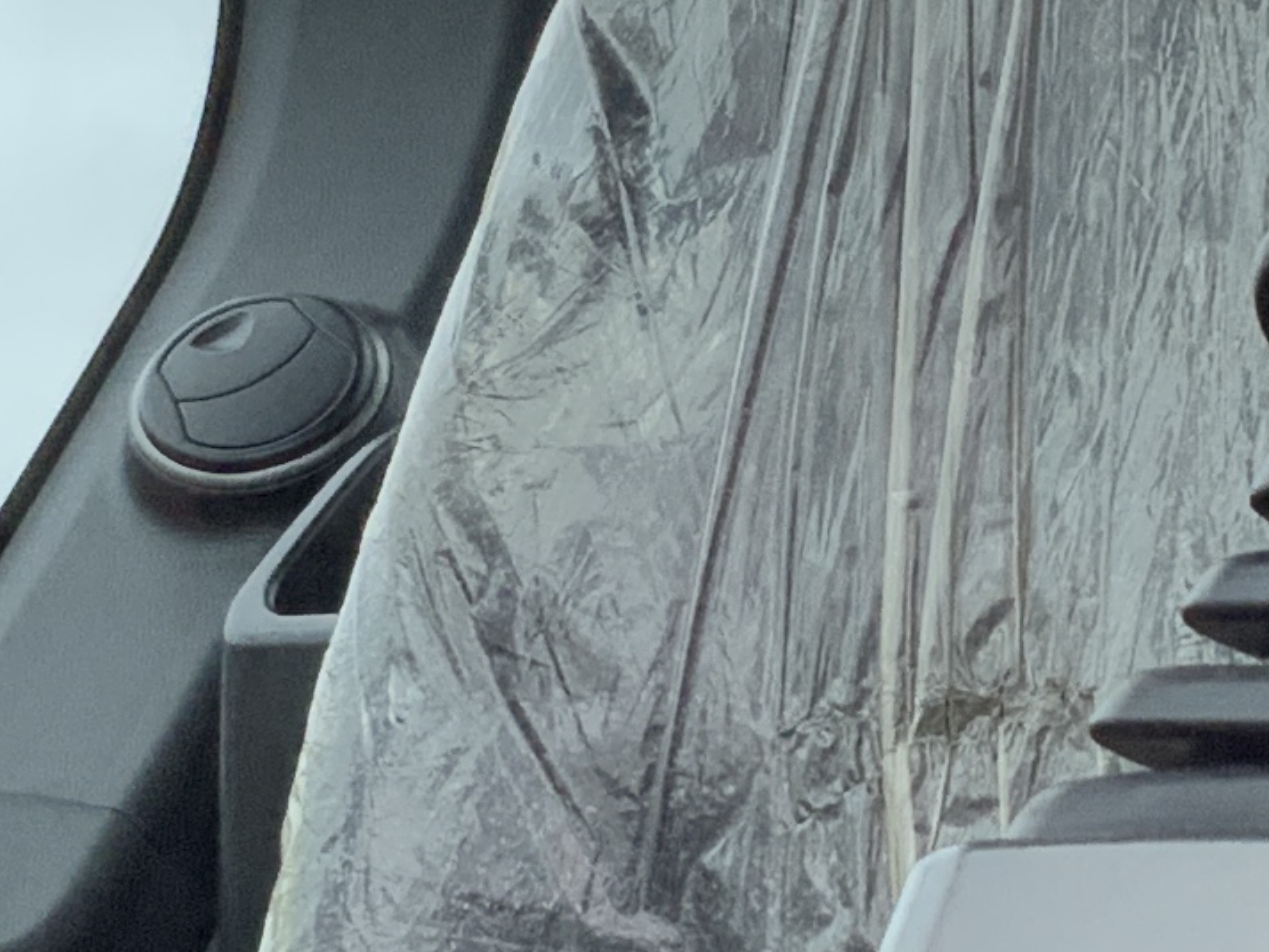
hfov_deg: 12.0
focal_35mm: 164
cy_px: 496
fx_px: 6013
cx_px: 972
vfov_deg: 9.1
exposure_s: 1/495
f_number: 1.8
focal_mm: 3
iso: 16
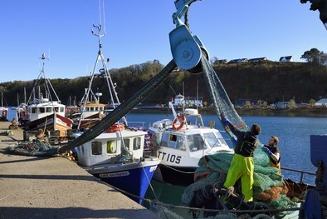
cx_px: 163
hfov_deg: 58.7
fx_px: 291
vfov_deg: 41.1
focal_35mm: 32
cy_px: 113
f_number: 11
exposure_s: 1/250
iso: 200
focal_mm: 30
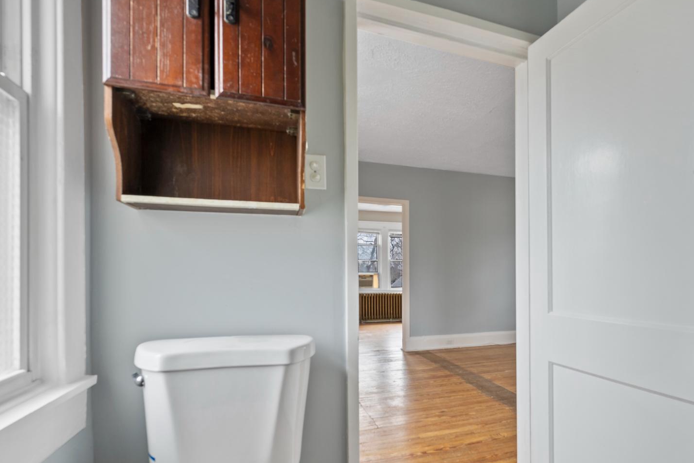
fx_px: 386
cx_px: 411
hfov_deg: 83.1
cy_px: 278
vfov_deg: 61.4
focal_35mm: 20
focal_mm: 14
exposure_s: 1.6
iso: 200
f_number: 8
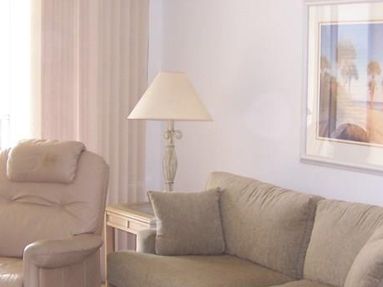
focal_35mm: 73
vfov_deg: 20.2
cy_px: 147
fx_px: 807
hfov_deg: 26.7
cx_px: 214
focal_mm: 5.5
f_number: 2.8
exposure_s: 1/60
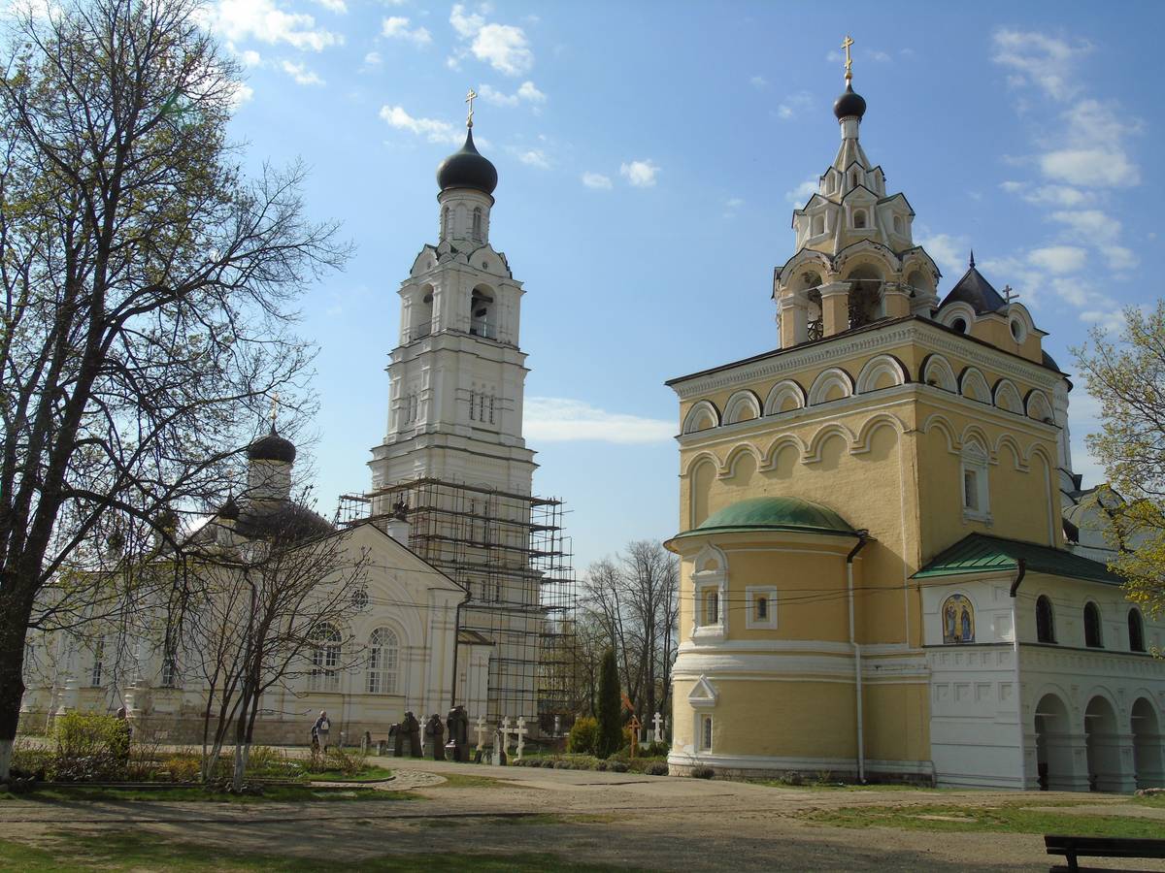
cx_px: 582
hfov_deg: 54.0
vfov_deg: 41.8
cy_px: 436
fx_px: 1144
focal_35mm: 34
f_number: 4.2
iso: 80
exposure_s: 1/1000
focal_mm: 6.1
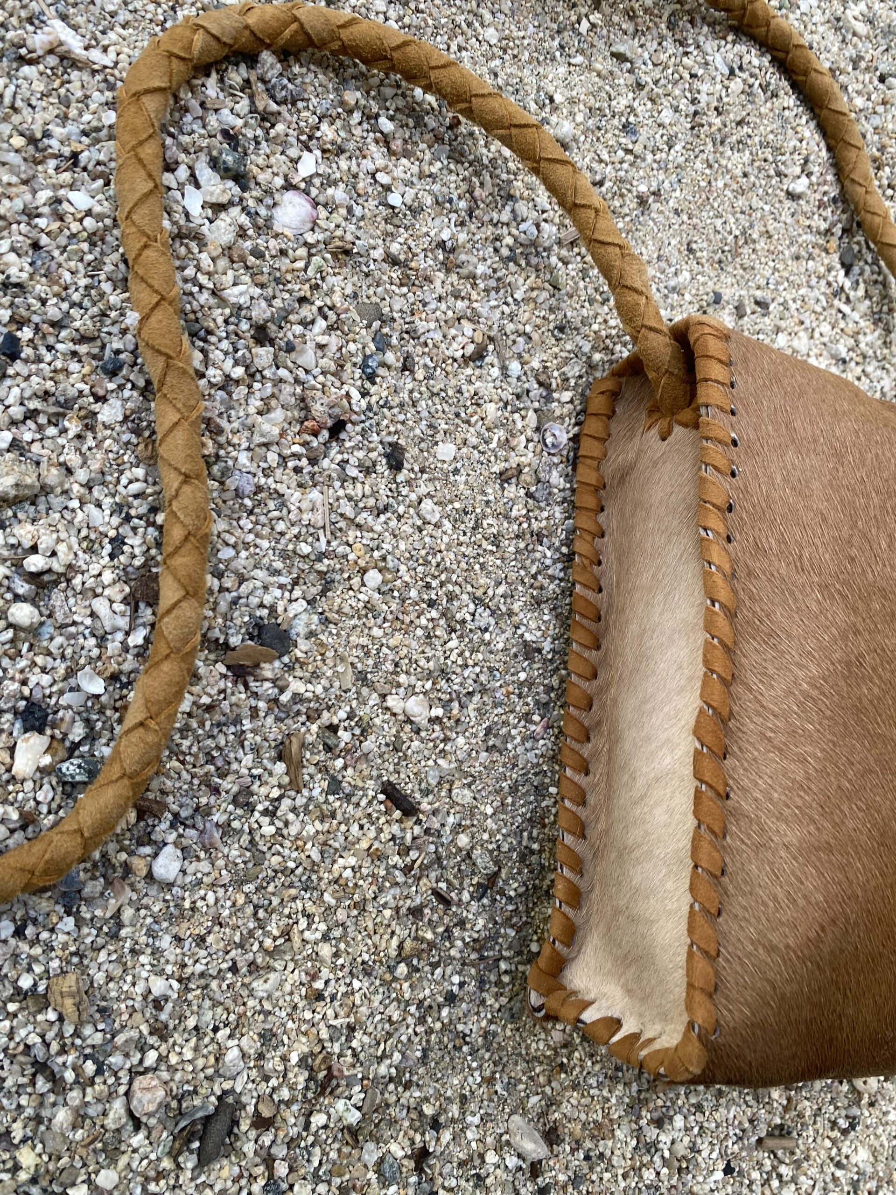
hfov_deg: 53.1
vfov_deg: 67.3
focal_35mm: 26
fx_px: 897
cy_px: 598
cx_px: 448
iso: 32
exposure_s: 1/207
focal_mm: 4.25
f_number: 1.8
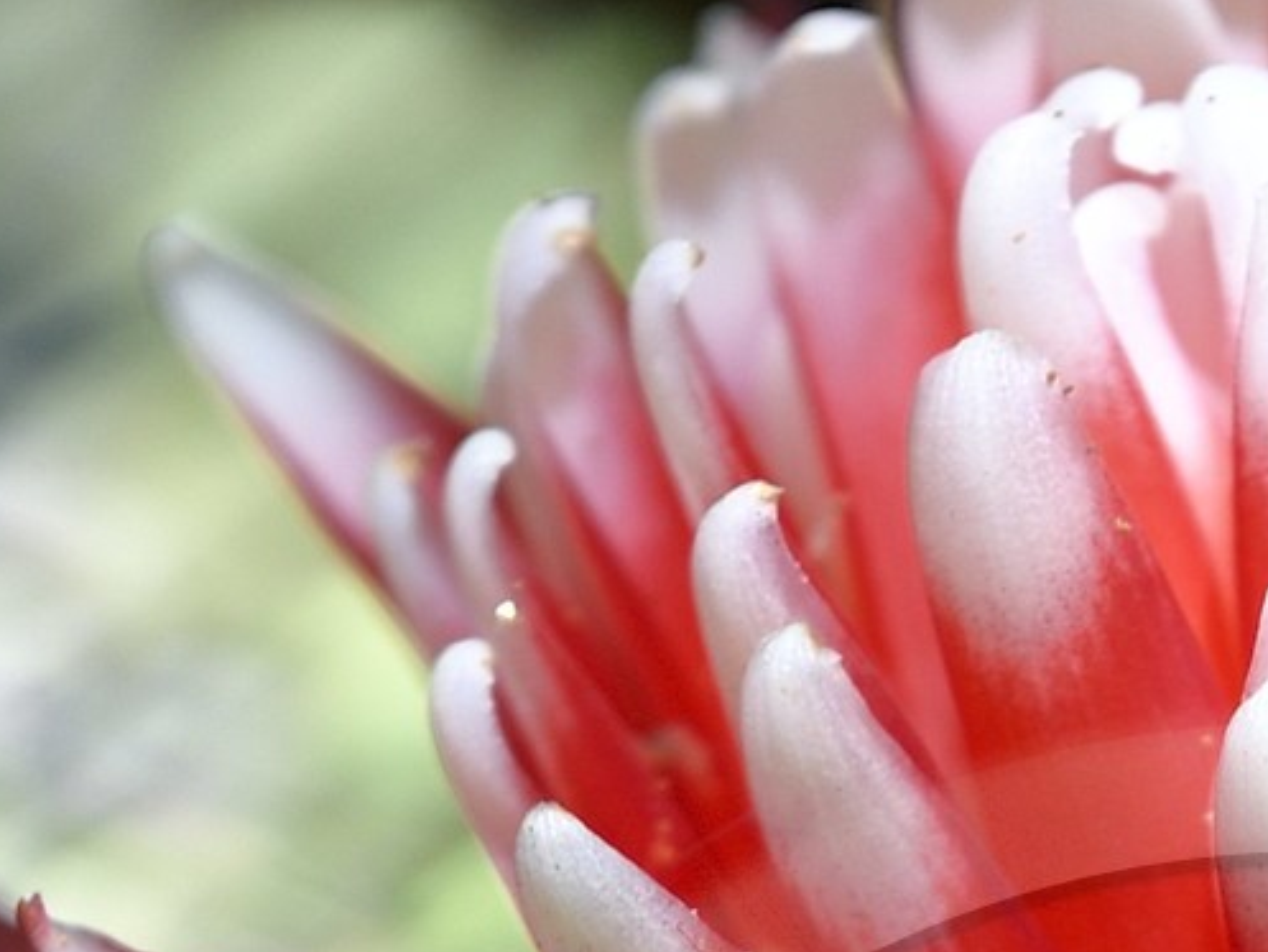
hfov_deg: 6.1
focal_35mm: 325
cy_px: 1915
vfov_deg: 4.5
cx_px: 1332
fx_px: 11908
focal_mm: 70
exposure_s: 1/160
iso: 200
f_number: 6.3
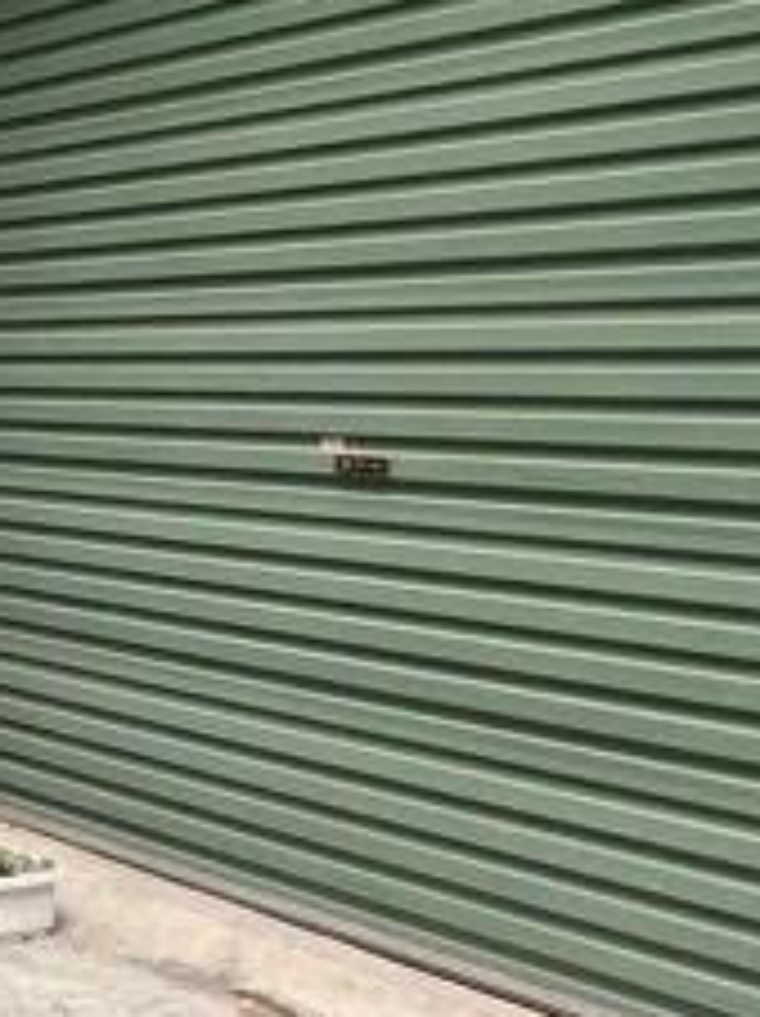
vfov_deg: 32.7
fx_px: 1730
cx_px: -890
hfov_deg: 16.4
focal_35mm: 59
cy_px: 418
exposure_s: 1/99
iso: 100
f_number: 1.8
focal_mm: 1.57
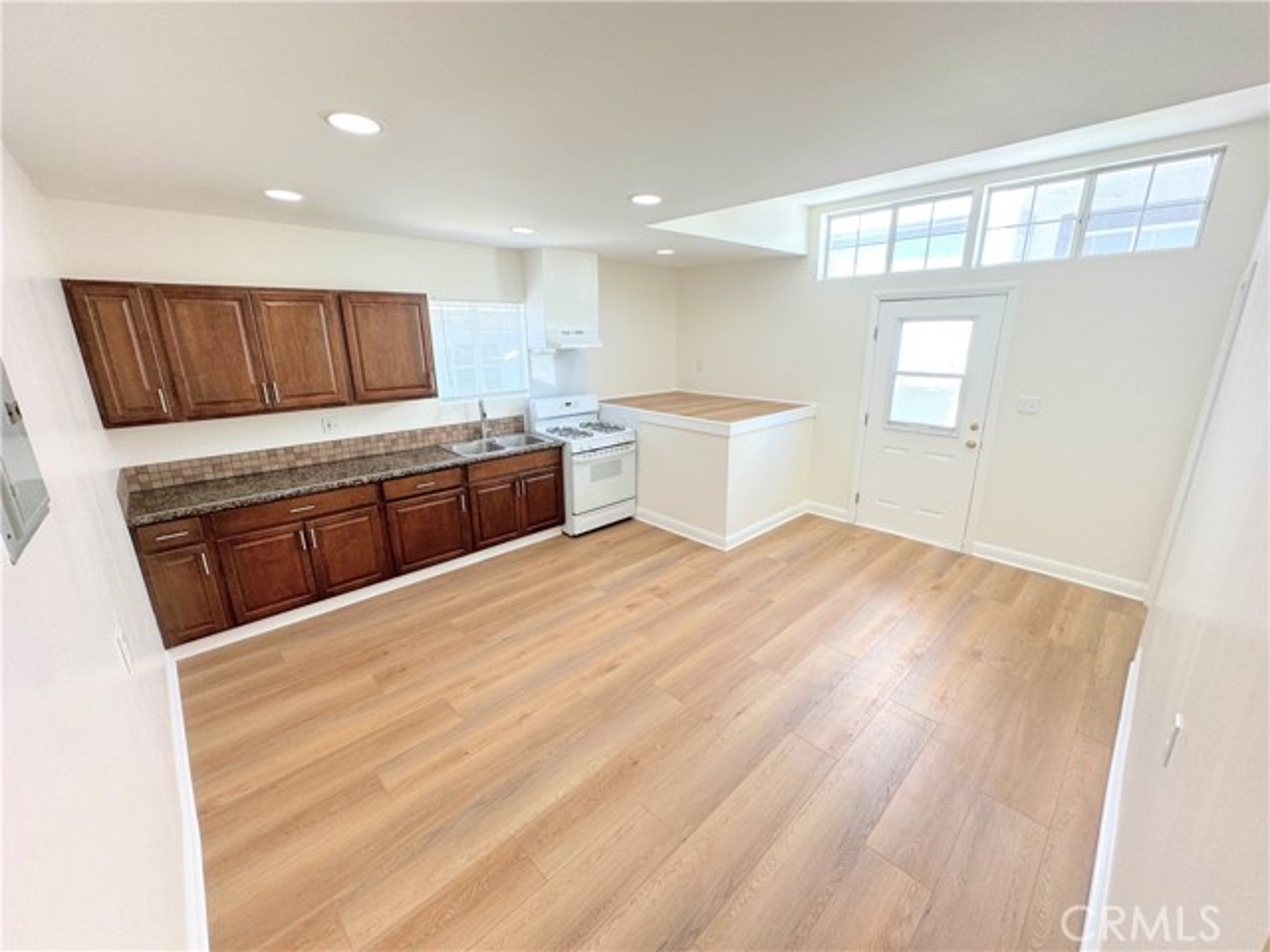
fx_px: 514
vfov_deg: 85.7
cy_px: 476
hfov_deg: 102.1
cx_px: 635
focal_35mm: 14
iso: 80
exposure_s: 1/120
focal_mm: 2.22
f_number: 2.2
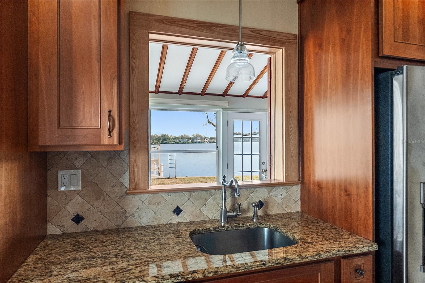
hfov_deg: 77.3
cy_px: 142
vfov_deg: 56.1
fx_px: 266
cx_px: 212
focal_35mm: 22
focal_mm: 22.5
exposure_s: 1/250
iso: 1600
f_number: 4
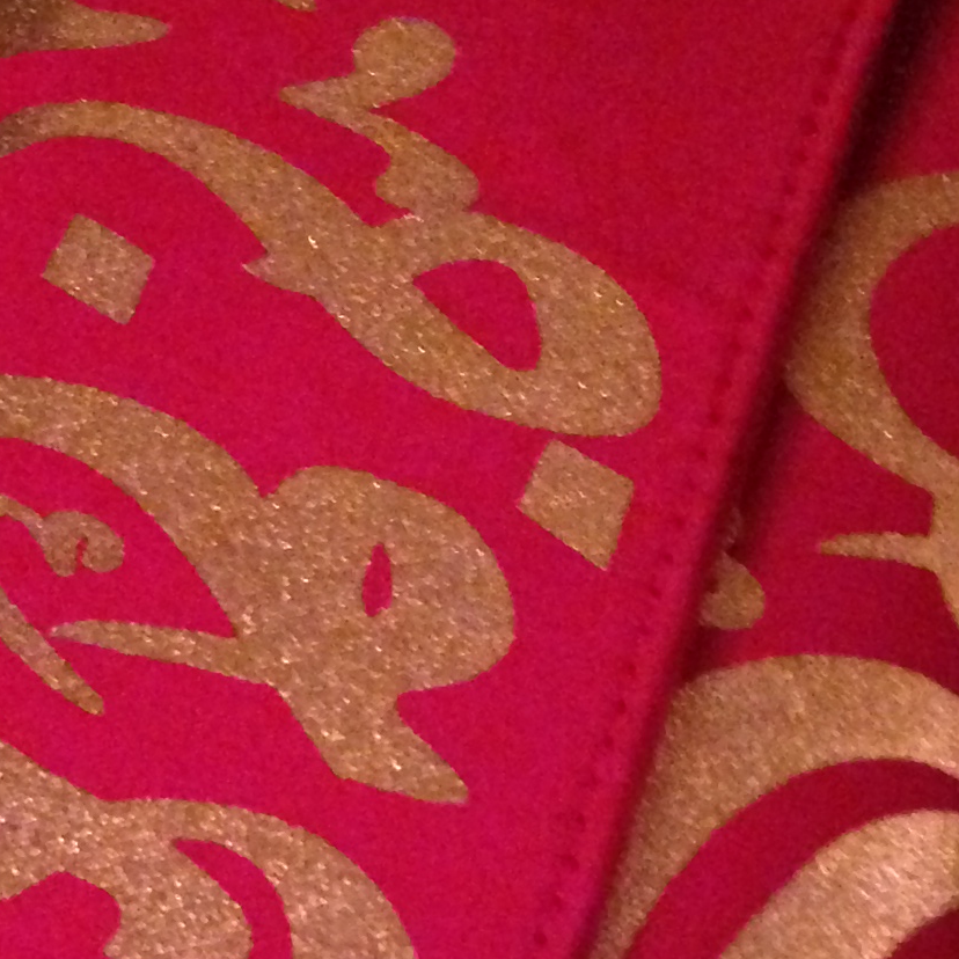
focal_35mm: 115
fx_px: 3604
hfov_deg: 15.1
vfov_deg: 15.0
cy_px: 822
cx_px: 367
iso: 800
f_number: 2.4
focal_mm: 4.13
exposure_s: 1/15
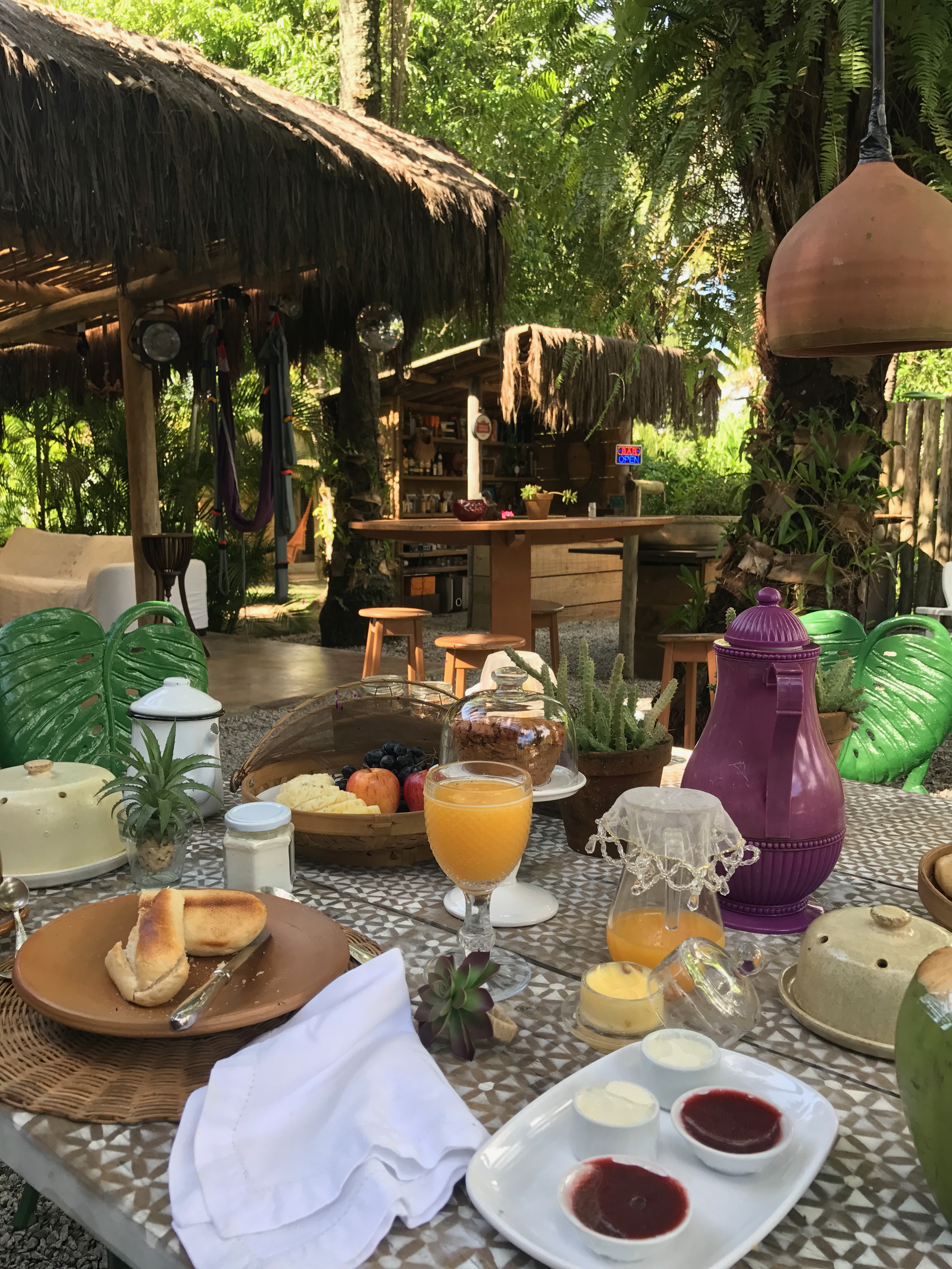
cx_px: 476
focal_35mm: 28
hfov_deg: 49.7
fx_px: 1027
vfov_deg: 63.4
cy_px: 634
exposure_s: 1/132
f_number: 1.8
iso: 20
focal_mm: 3.99
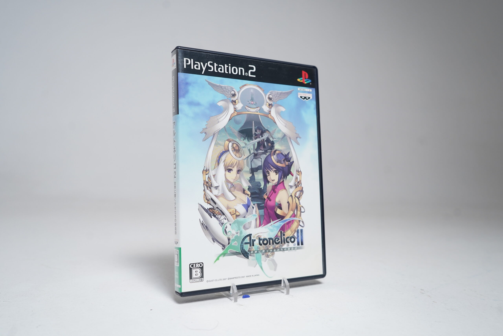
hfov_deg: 63.7
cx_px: 252
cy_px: 168
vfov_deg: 45.0
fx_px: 405
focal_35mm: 29
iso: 640
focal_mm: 29
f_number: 5
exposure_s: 1/30
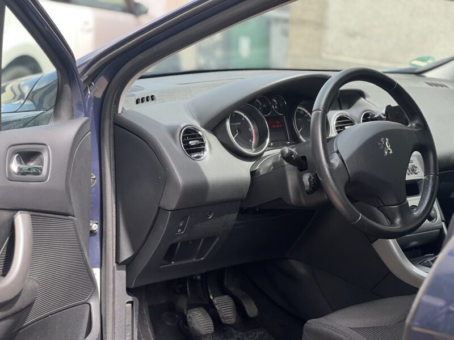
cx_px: 227
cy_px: 170
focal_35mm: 77
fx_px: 1010
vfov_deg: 19.1
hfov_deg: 25.3
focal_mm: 9
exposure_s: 1/121
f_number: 2.8
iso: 50
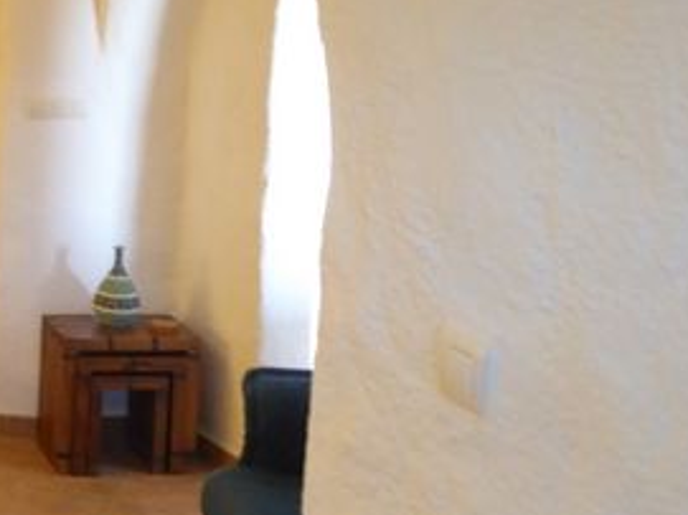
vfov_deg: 22.2
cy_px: 86
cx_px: -171
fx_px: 1291
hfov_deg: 26.1
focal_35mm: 65
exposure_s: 1/4
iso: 400
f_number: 3.3
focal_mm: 4.3
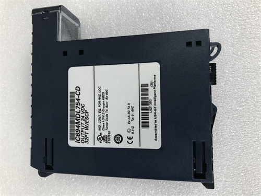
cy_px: 98
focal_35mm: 28
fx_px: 211
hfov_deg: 63.4
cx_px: 130
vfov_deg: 49.7
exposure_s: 1/100
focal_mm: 3.99
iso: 25
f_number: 1.8
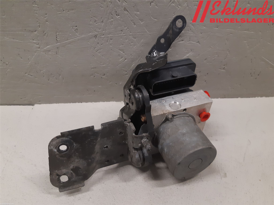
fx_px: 206
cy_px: 102
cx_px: 137
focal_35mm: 26
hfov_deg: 67.3
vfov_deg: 53.1
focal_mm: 3.93
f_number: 1.7
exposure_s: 1/50
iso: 160
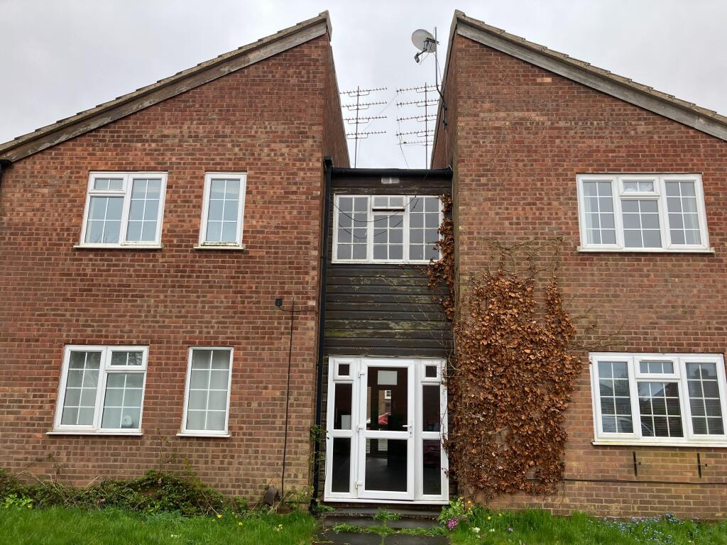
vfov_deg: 49.7
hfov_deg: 63.4
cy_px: 272
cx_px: 364
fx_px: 588
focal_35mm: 28
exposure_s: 1/215
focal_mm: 3.99
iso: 25
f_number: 1.8
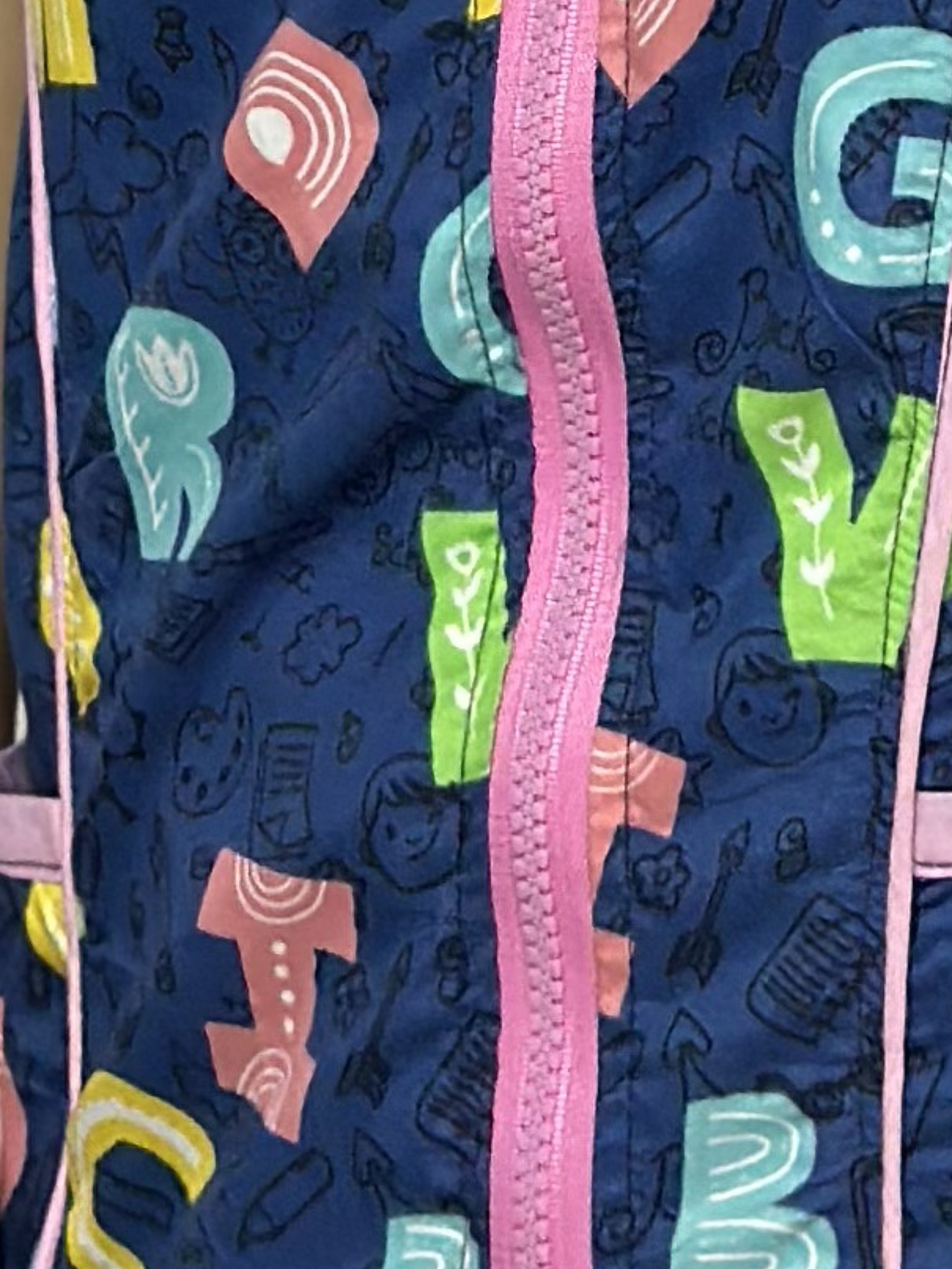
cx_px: 831
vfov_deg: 7.8
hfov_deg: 6.2
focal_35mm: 240
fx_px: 8796
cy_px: -1359
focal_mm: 6.86
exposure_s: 1/60
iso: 200
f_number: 1.78
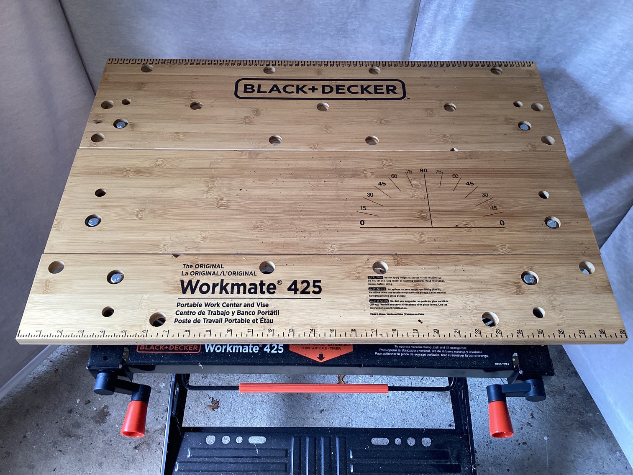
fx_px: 567
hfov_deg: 58.3
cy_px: 238
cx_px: 316
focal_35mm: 31
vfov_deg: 45.4
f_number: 2.4
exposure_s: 1/120
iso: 64
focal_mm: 3.3
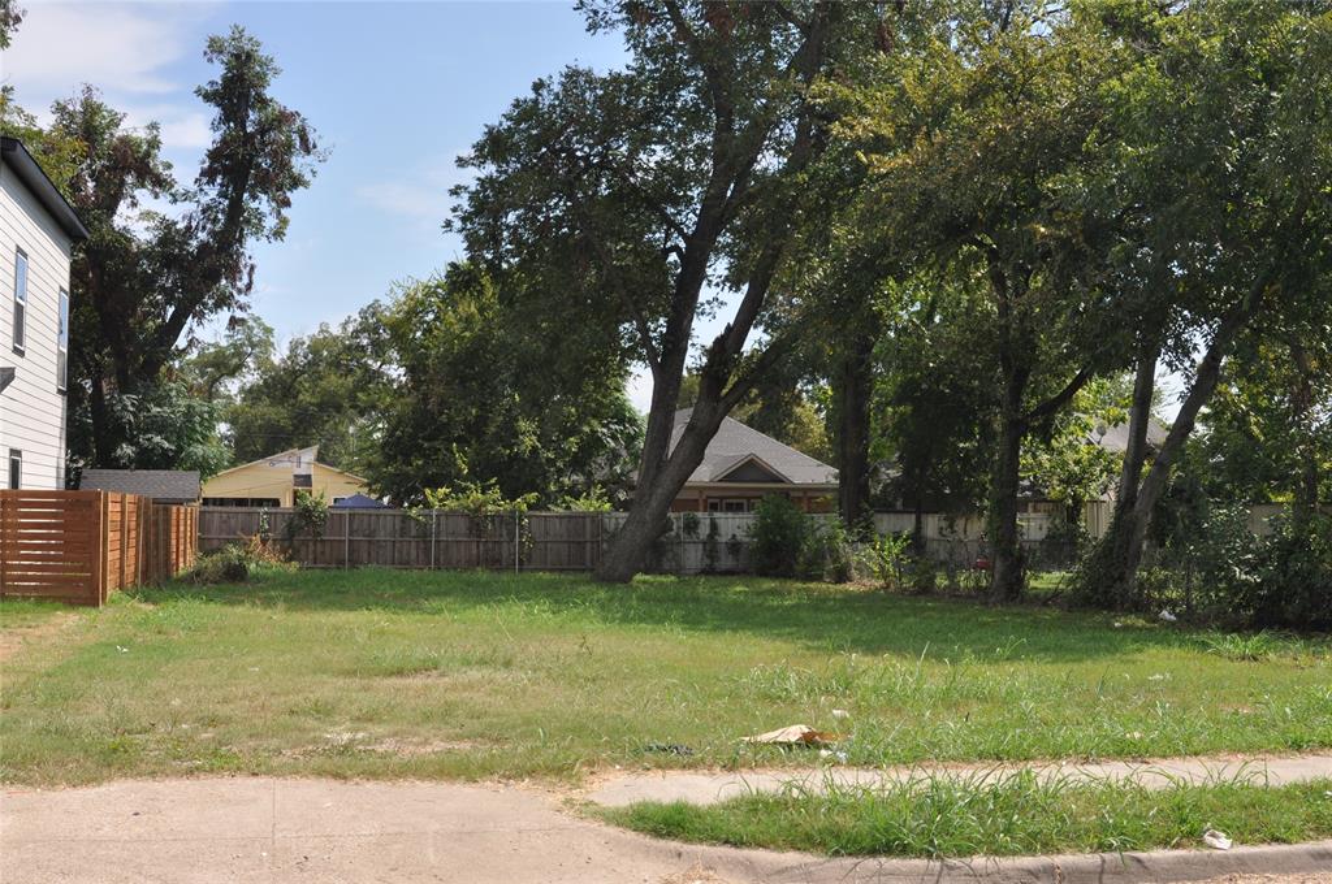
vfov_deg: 31.8
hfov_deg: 46.5
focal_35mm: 42
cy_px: 442
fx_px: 1552
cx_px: 666
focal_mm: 28
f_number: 9
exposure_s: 1/320
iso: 200
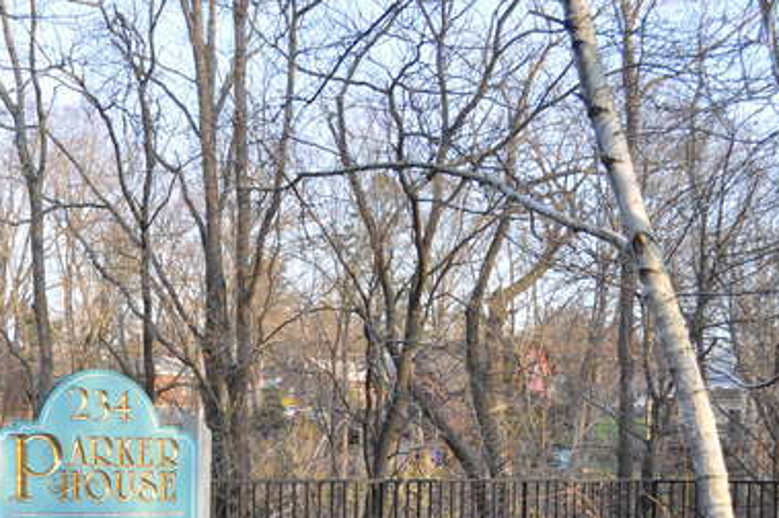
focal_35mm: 57
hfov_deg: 33.7
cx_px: 119
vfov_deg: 22.9
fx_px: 1232
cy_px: 509
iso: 200
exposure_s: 1/125
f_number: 5.6
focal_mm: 18
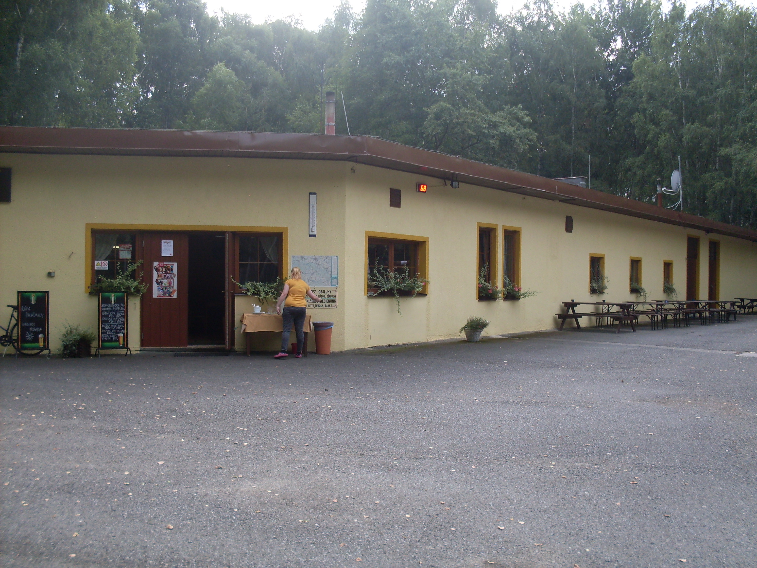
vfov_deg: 37.7
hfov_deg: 49.0
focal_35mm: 38
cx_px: 378
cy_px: 284
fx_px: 831
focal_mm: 6.3
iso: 80
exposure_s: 1/350
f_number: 2.8
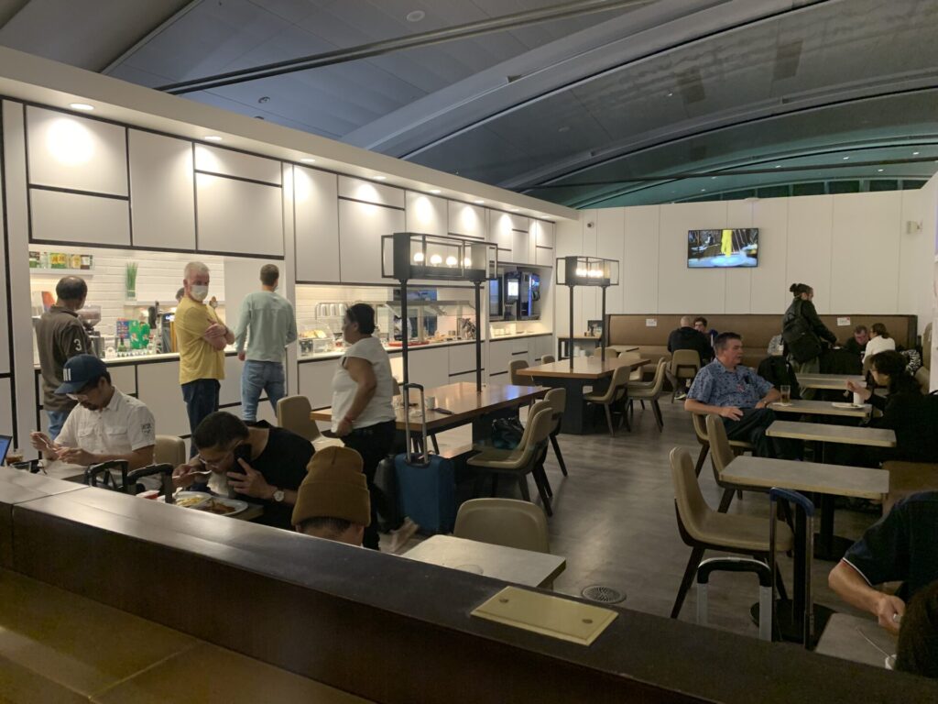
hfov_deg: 67.3
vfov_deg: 53.1
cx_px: 469
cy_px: 352
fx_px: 705
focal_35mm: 26
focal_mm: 4.25
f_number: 1.8
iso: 200
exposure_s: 1/60
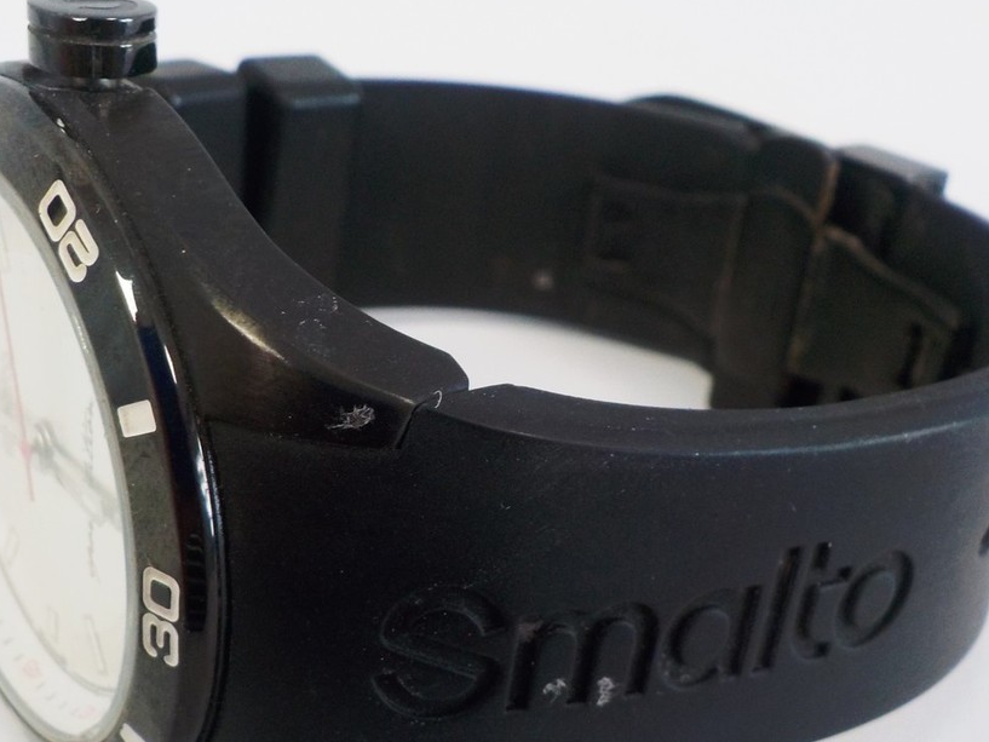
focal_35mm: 47
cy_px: 432
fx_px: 1343
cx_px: 390
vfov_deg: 30.8
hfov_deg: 40.2
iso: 160
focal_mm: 4.1
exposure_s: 1/30
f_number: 3.3
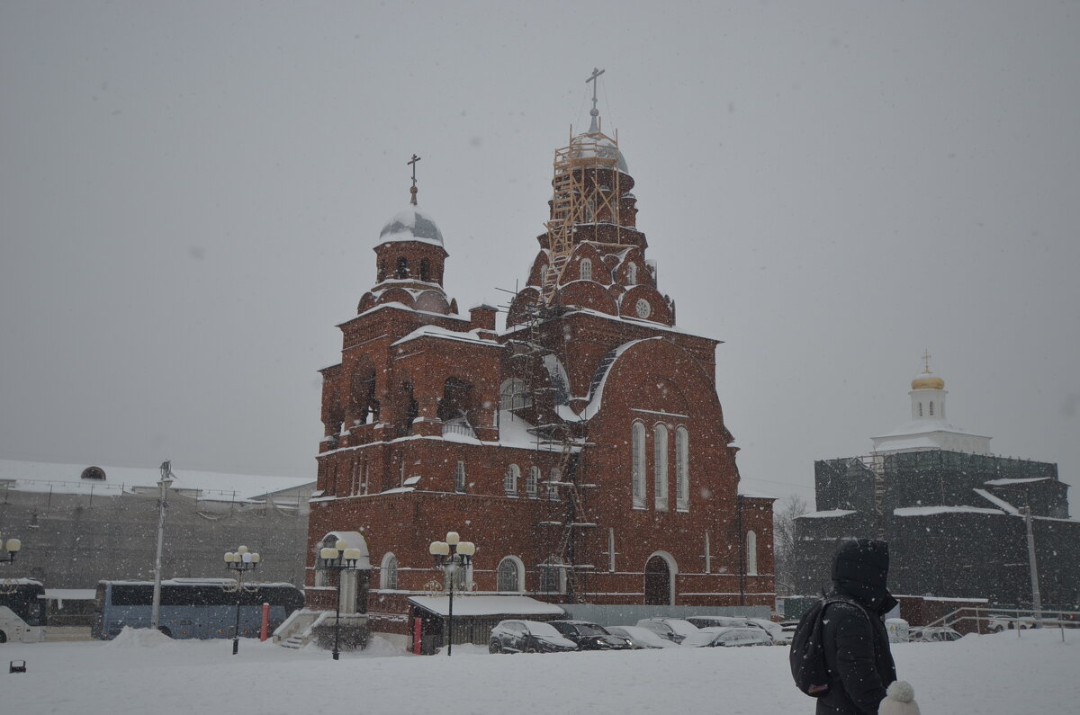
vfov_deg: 36.7
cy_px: 358
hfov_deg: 53.2
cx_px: 540
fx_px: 1078
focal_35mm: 36
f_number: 4.5
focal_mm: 24
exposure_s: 1/500
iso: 280
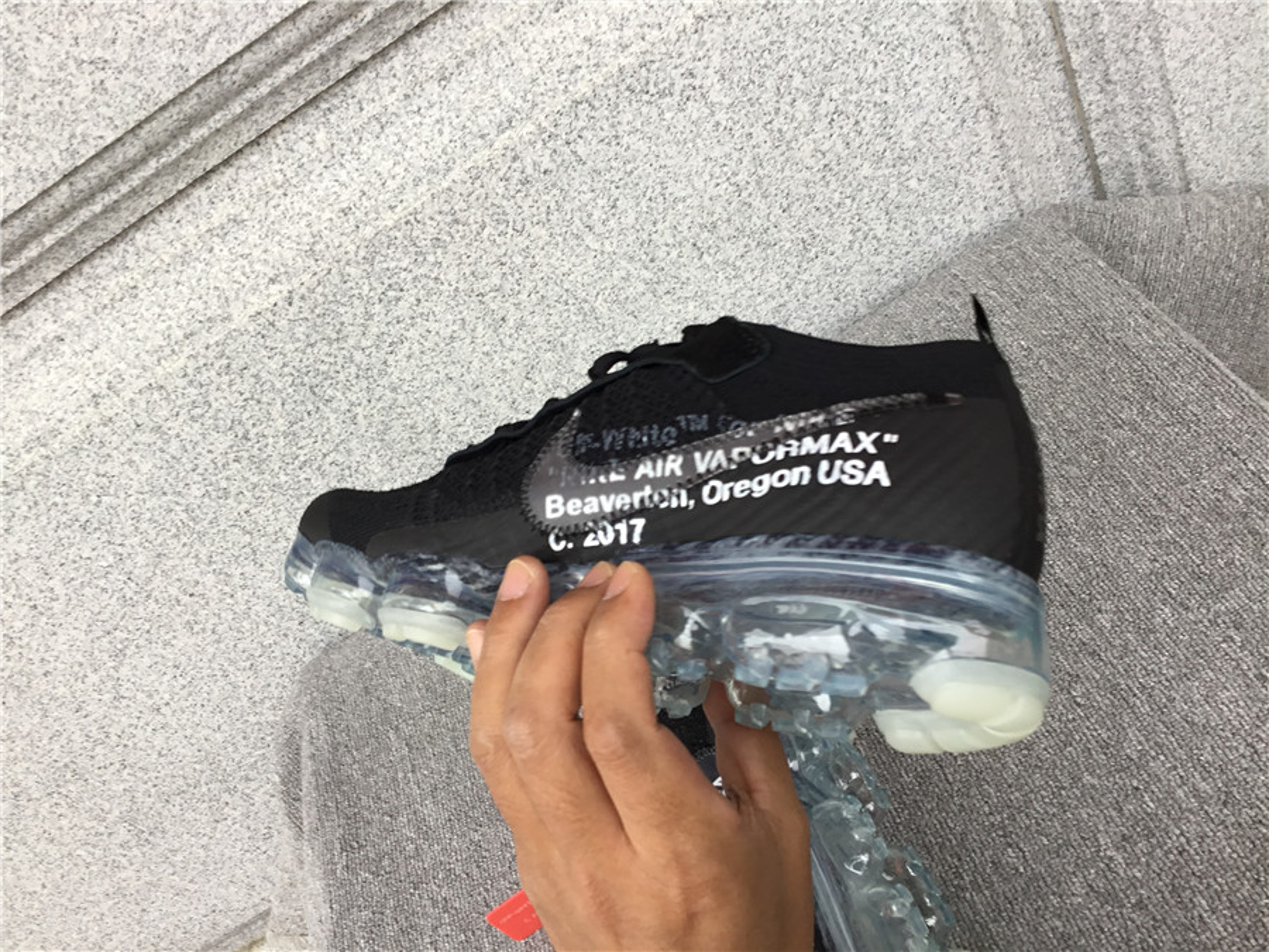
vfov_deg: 45.4
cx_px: 634
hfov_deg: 58.4
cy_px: 476
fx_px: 1136
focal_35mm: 31
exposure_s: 1/50
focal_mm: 3.3
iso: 32
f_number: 2.4
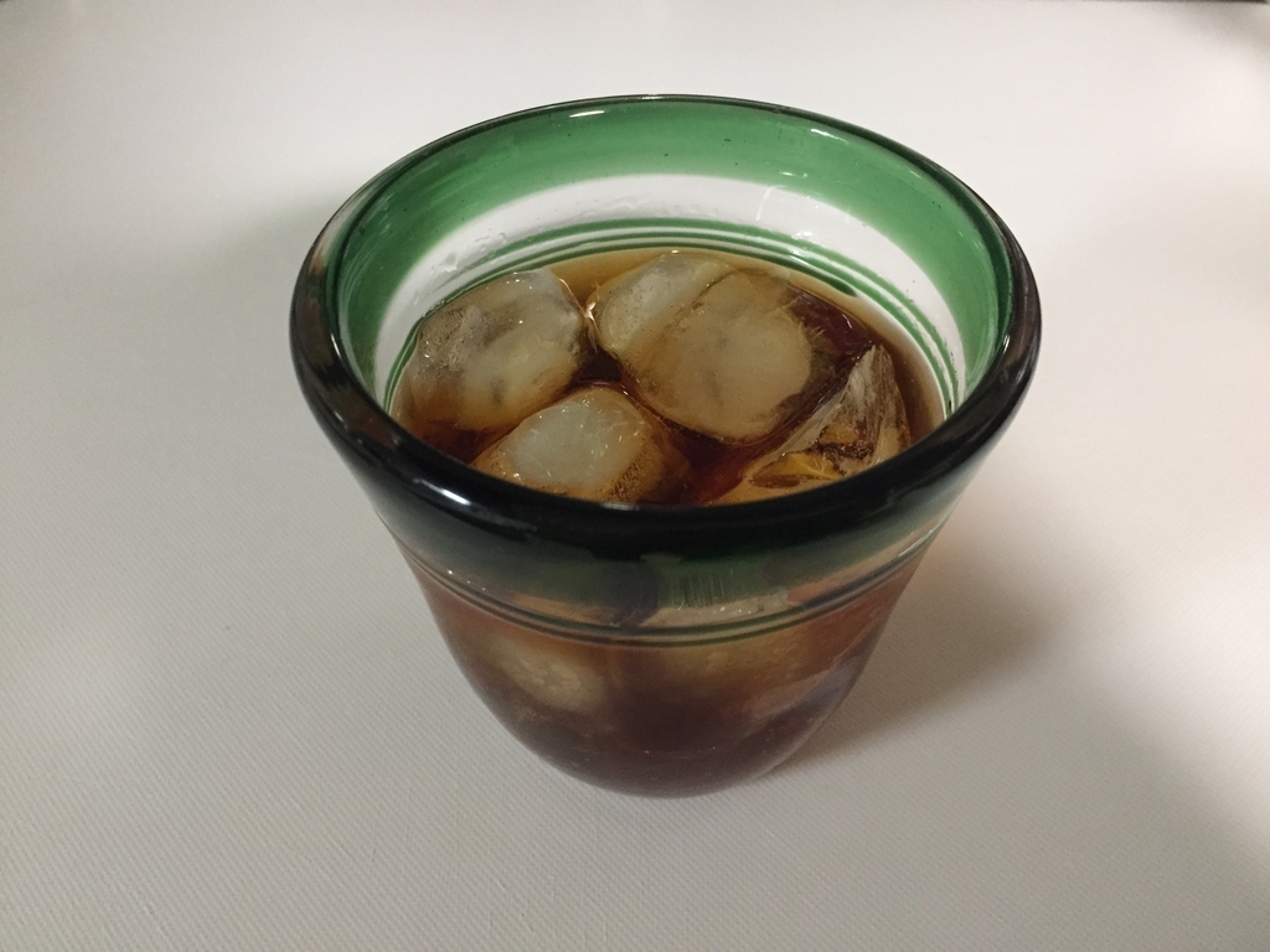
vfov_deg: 48.2
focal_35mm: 29
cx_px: 635
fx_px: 1064
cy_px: 476
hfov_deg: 61.7
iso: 250
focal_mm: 4.15
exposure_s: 1/30
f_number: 2.2
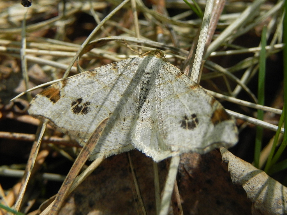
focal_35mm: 105
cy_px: 108
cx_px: 144
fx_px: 871
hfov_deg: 18.7
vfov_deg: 14.1
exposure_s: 1/198
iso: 160
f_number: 4
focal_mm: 18.8
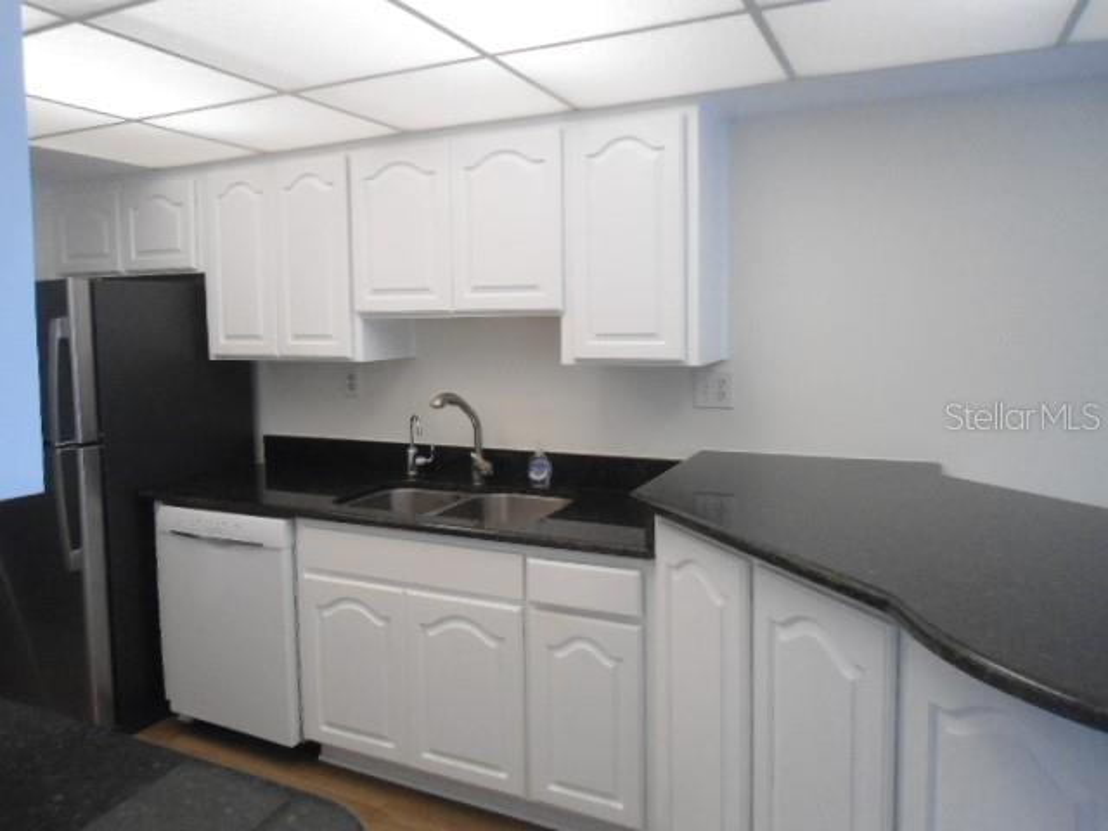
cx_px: 554
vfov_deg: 53.1
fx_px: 832
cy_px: 416
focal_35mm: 26
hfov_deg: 67.3
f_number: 2.8
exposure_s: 1/200
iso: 400
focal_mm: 4.7
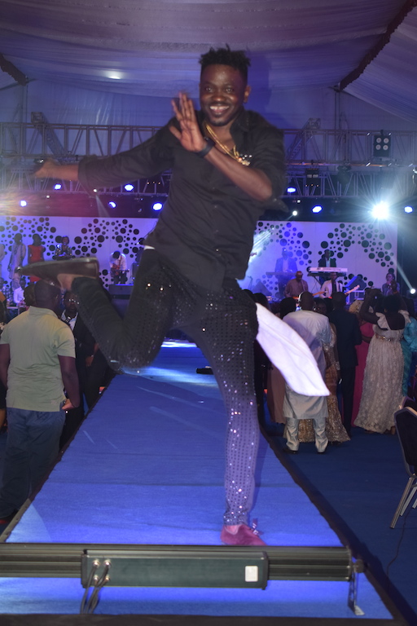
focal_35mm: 72
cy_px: 313
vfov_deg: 28.1
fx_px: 1251
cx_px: 208
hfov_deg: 18.9
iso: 400
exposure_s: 1/60
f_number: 5.6
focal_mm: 48
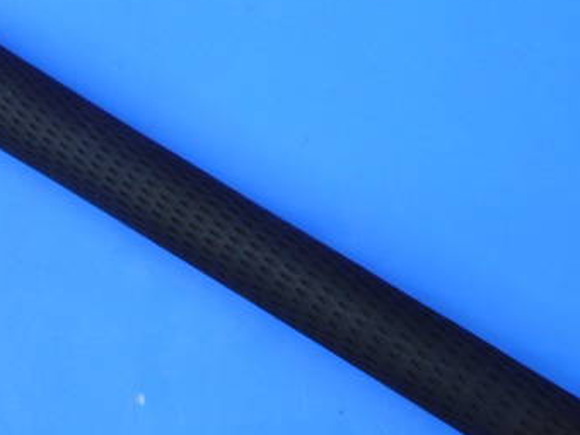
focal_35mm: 47
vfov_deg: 30.6
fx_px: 787
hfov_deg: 40.2
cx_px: 363
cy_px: 302
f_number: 3.7
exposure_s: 1/30
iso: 80
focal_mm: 4.5
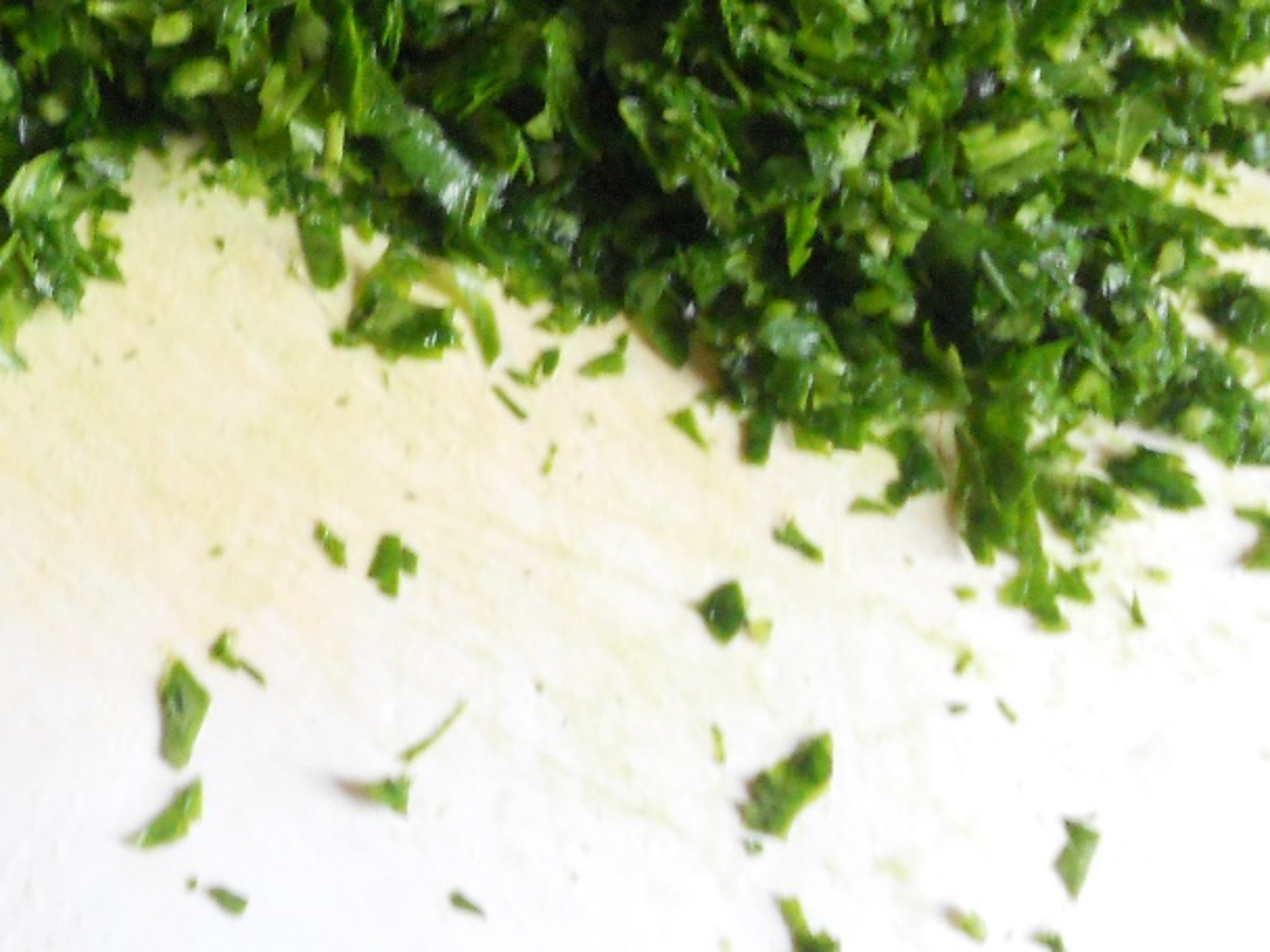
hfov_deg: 19.5
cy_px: -167
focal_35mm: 100
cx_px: 322
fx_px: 3669
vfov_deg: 14.4
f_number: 3.9
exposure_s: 1/30
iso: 400
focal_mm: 6.9
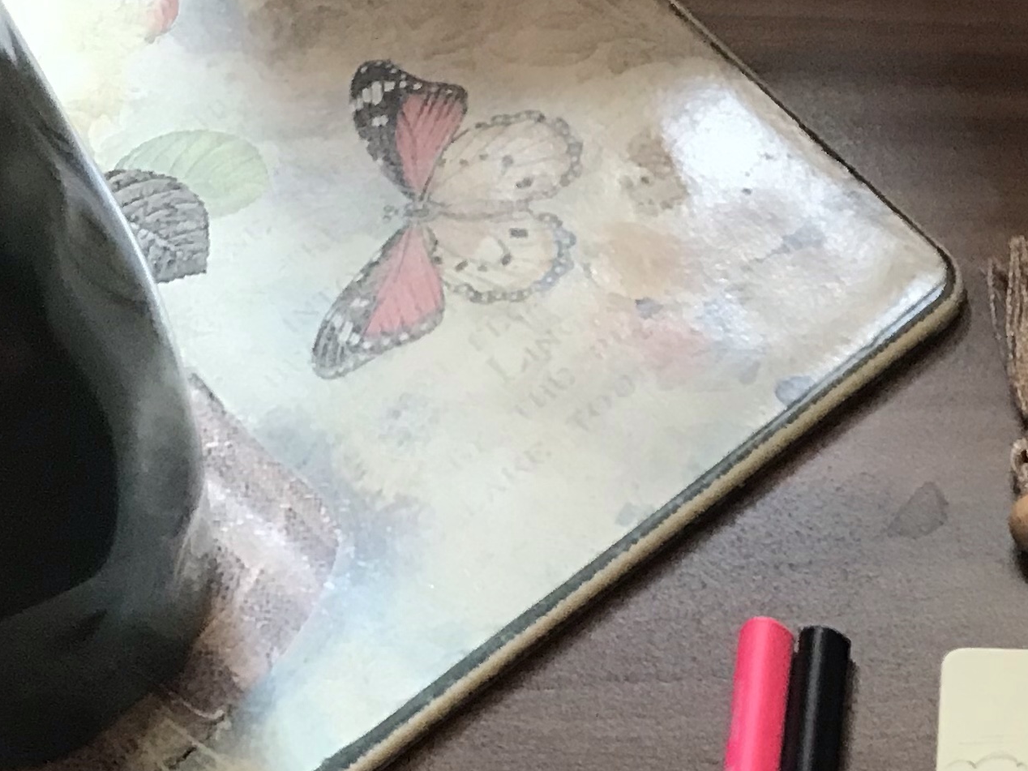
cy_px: 1142
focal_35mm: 89
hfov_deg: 19.9
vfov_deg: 15.4
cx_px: 1393
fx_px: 2643
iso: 40
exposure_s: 1/25
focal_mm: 3.99
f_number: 1.8
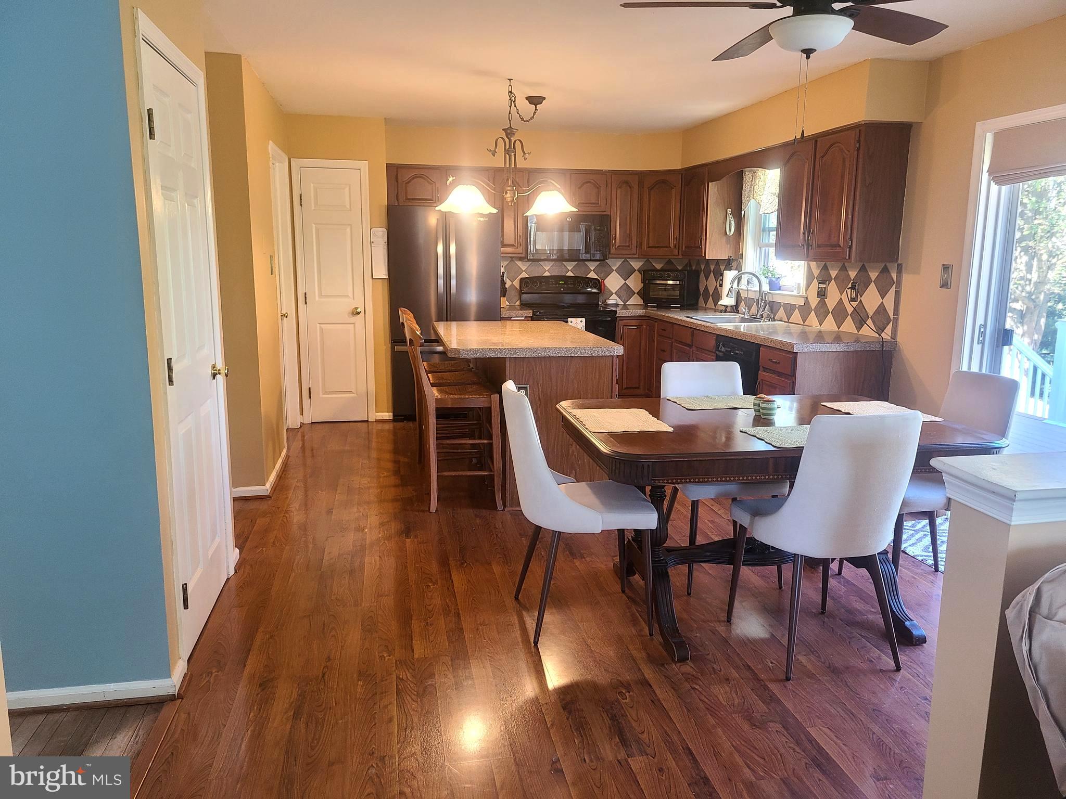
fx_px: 801
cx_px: 533
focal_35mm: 26
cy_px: 400
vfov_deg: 53.1
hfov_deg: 67.3
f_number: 1.8
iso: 200
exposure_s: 1/60
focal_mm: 5.4
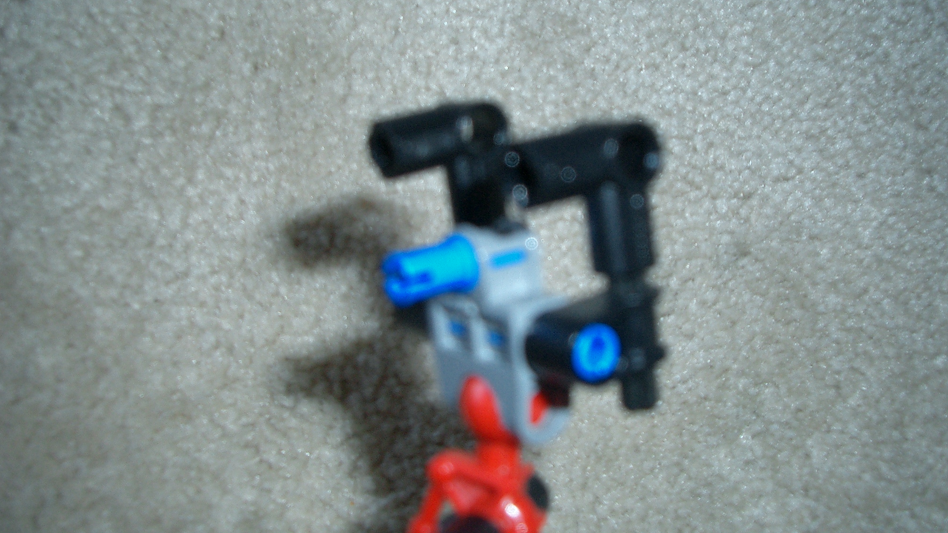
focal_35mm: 39
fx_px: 980
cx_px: 481
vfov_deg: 30.4
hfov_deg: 51.6
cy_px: 257
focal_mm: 5.8
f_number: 2.6
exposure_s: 1/40
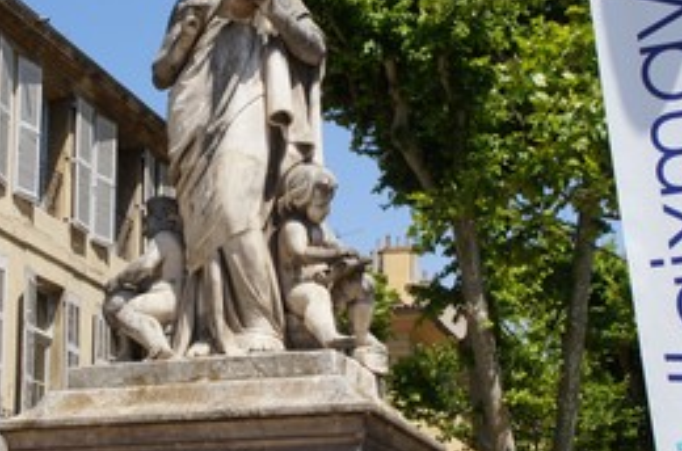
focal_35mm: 93
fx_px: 1755
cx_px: 239
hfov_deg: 21.9
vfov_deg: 14.6
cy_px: 195
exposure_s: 1/125
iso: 100
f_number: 13
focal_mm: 35
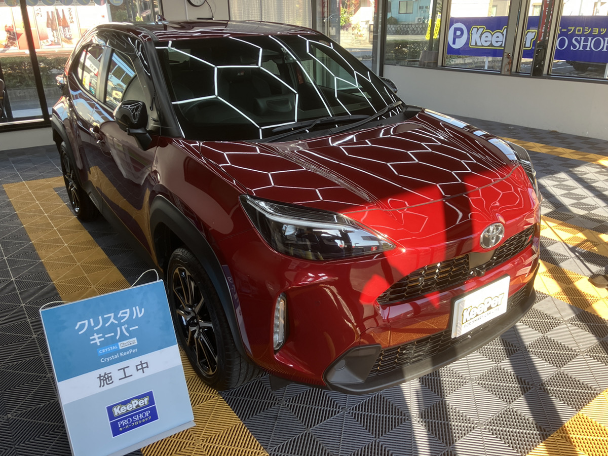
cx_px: 304
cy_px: 228
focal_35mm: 28
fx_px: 492
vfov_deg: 49.7
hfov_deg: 63.4
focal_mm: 3.99
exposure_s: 1/120
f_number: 1.8
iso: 25
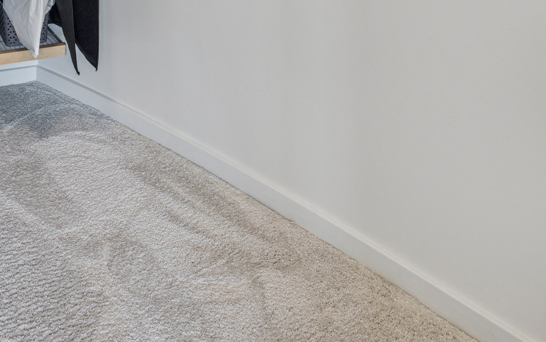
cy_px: -214
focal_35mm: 54
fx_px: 804
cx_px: 171
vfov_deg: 19.7
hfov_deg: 37.0
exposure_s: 1/5
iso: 320
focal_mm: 16
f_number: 9
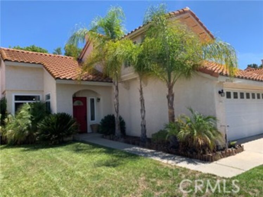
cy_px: 98
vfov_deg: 53.0
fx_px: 197
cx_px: 132
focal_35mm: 26
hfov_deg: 67.3
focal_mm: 4.25
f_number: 1.8
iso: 25
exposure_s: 1/1149
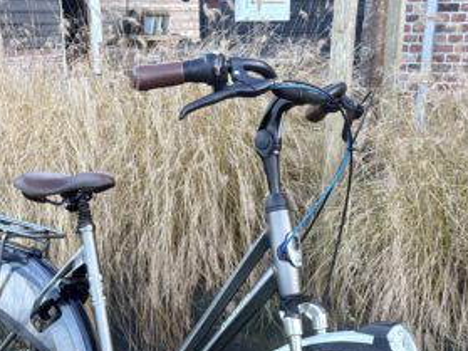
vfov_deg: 24.7
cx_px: 206
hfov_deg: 34.3
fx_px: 757
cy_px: 363
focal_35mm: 56
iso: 320
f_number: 1.6
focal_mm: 5.96
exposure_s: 1/60
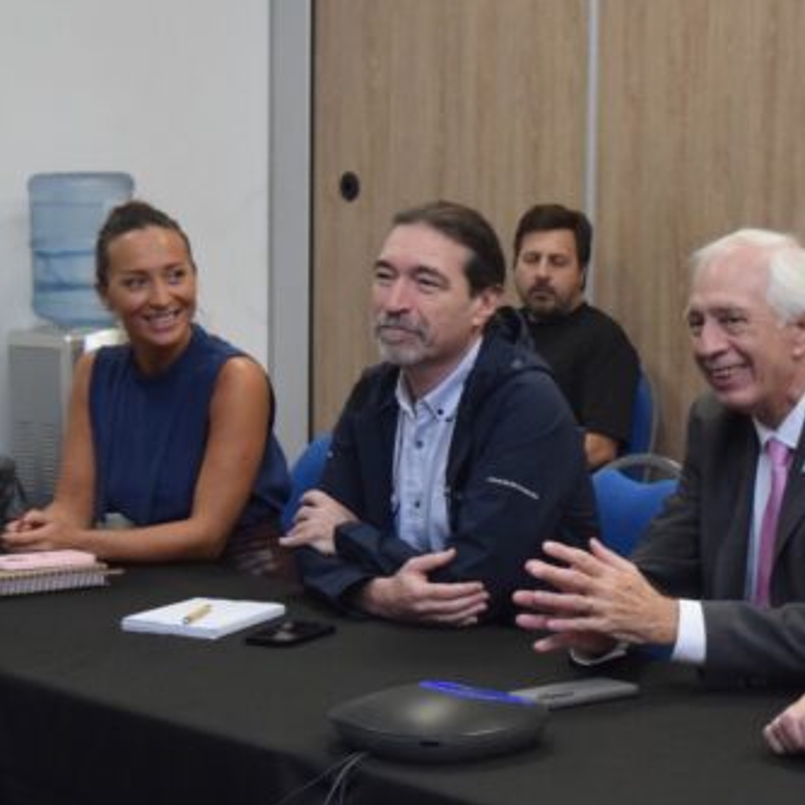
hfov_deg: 21.1
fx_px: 2157
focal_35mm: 82
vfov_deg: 21.1
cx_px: 535
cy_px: 480
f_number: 4.2
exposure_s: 1/160
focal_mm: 28
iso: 1600
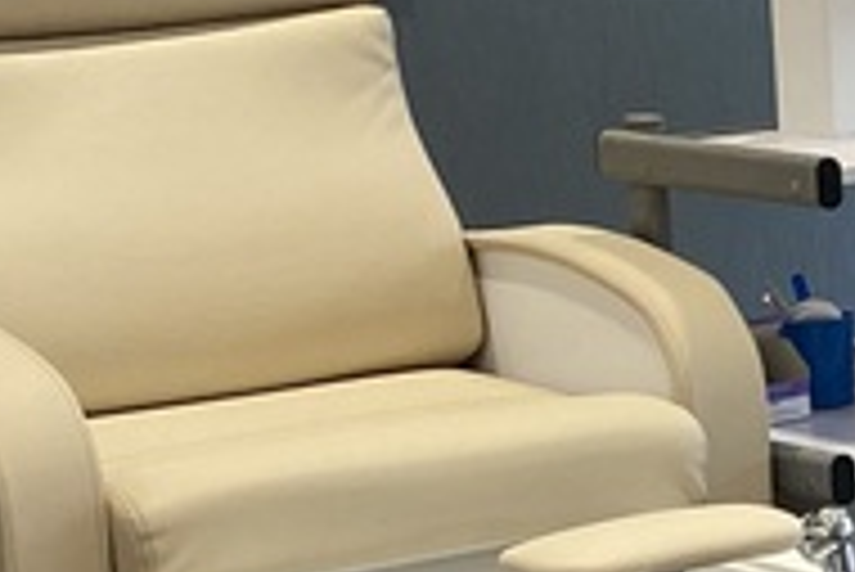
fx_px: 4064
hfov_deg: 10.1
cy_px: 198
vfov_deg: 8.0
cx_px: 2223
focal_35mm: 171
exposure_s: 1/120
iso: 64
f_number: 1.8
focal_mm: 4.25
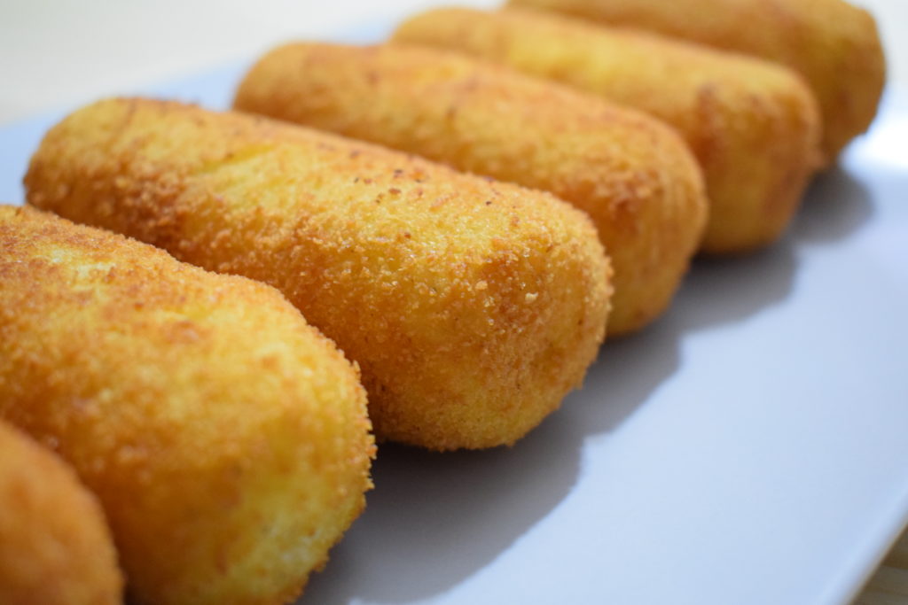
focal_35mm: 51
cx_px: 454
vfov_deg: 26.5
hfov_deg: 38.9
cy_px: 302
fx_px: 1286
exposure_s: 1/30
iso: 3200
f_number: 4.5
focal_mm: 34
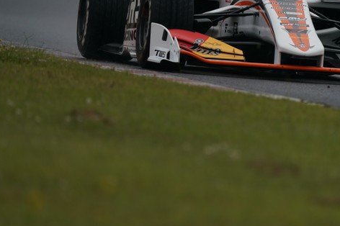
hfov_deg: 2.3
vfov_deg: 1.5
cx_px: 231
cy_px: 73
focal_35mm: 916
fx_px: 8645
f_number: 6.3
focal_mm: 600
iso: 200
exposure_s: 1/1000
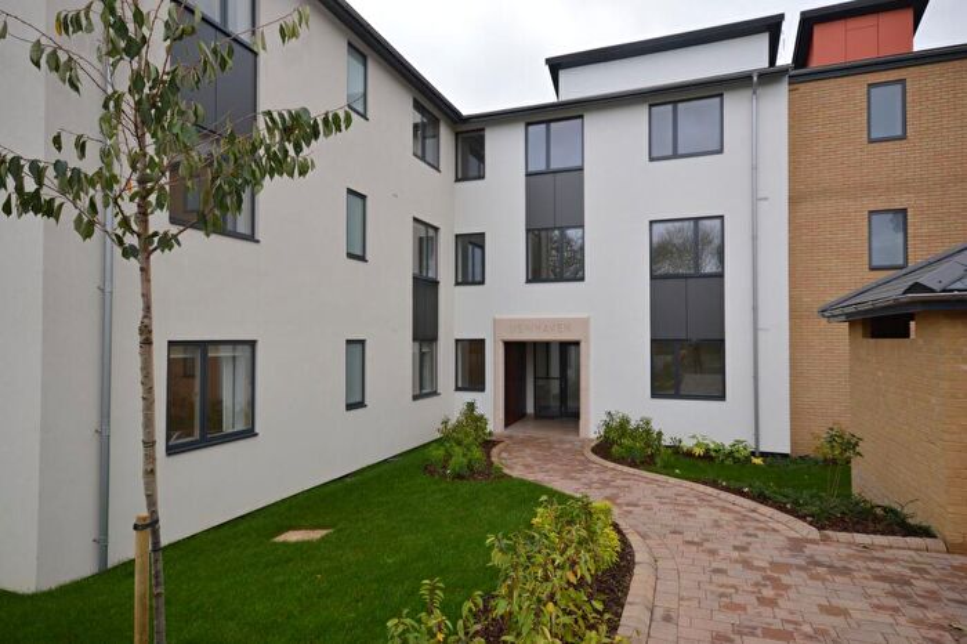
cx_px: 484
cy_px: 322
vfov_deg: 59.4
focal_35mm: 21
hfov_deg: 81.2
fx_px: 564
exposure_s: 1/60
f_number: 8
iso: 220
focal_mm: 14
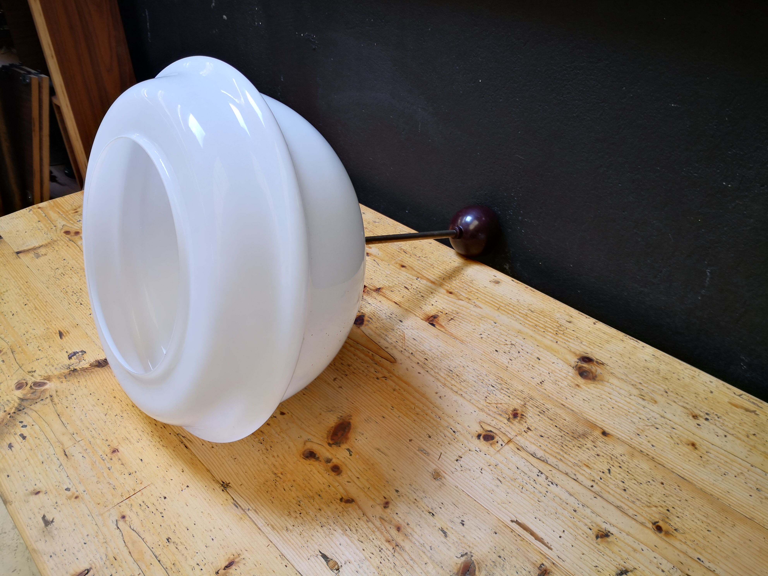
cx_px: 384
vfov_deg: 51.4
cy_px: 288
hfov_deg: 65.3
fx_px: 599
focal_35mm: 27
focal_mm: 3.95
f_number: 1.6
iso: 50
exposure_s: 1/100
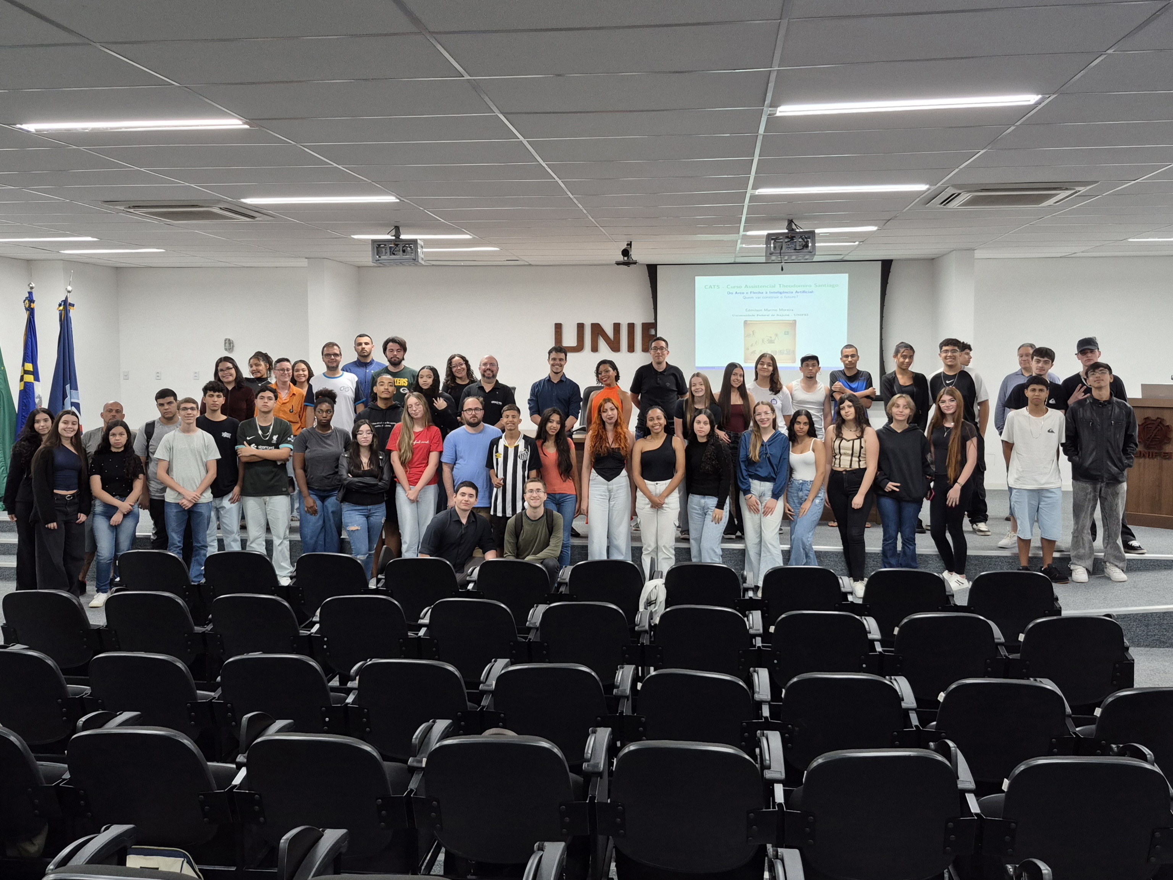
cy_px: 440
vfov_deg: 58.9
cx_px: 586
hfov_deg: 73.9
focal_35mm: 23
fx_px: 779
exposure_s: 1/120
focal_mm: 5.4
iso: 320
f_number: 1.8
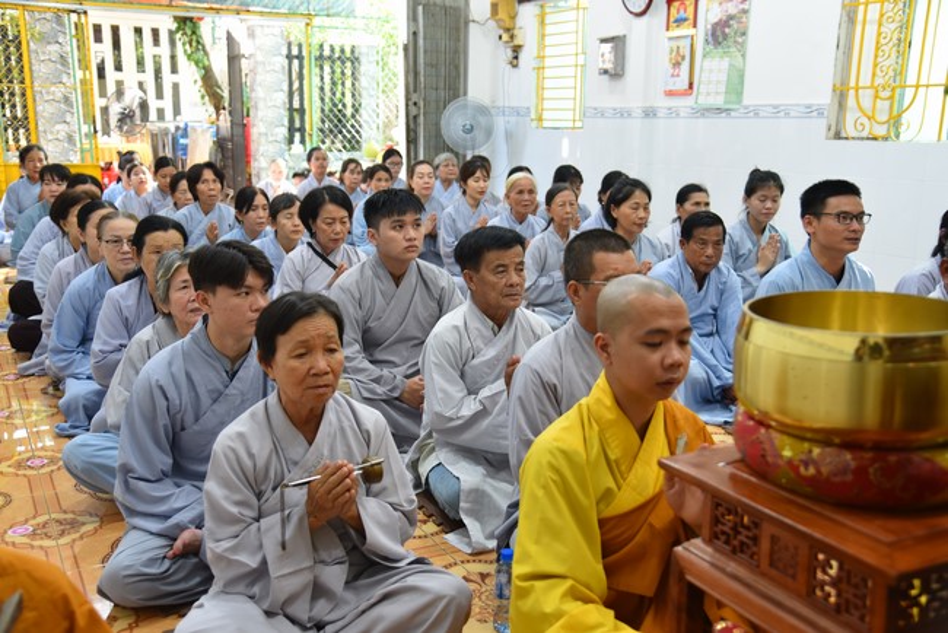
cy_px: 316
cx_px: 474
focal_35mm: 38
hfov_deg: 50.7
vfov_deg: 35.1
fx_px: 1001
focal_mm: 38
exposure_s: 1/60
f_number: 4
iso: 800
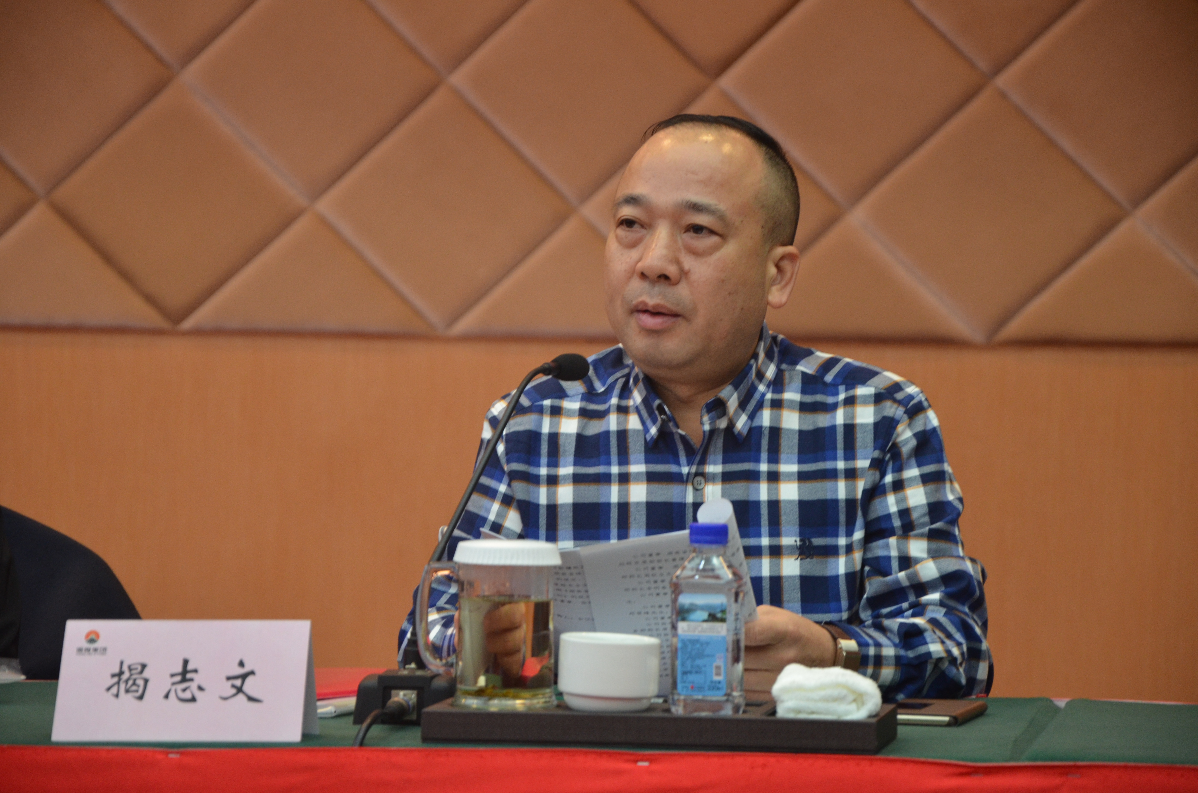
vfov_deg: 9.9
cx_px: 599
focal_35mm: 138
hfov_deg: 14.9
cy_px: 396
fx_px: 4583
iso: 900
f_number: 5.6
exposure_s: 1/125
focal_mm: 92
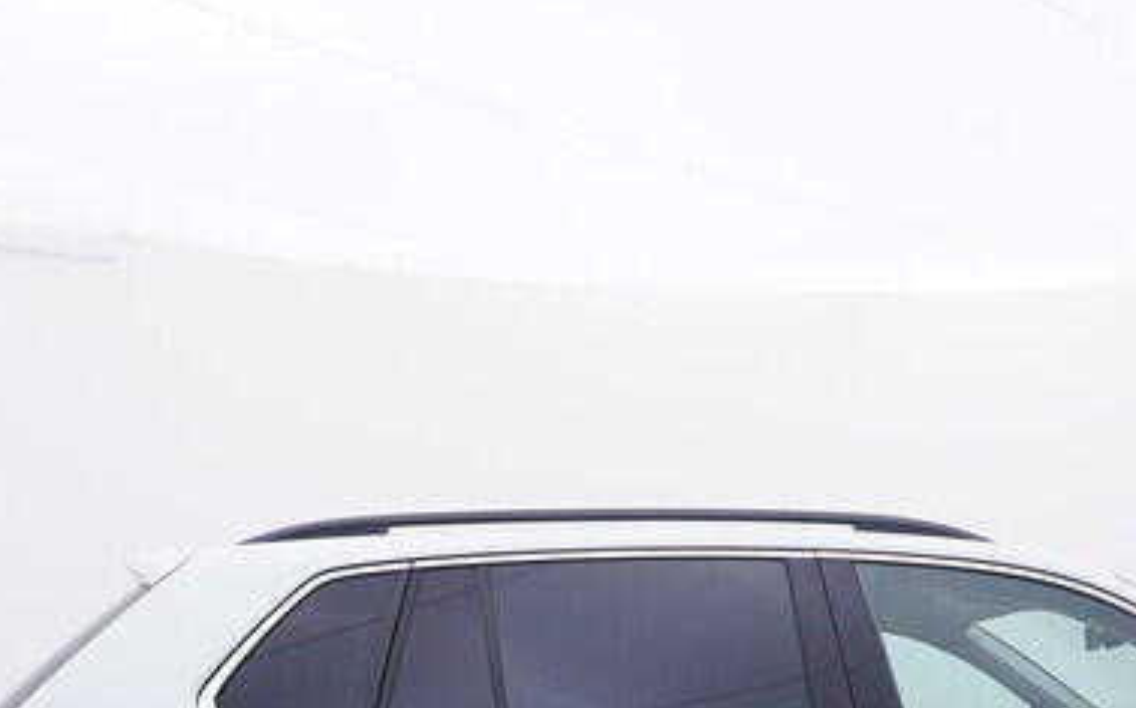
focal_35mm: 62
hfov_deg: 32.0
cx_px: 898
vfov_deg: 19.1
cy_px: 946
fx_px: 1930
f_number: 5
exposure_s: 1/80
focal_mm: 15
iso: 200
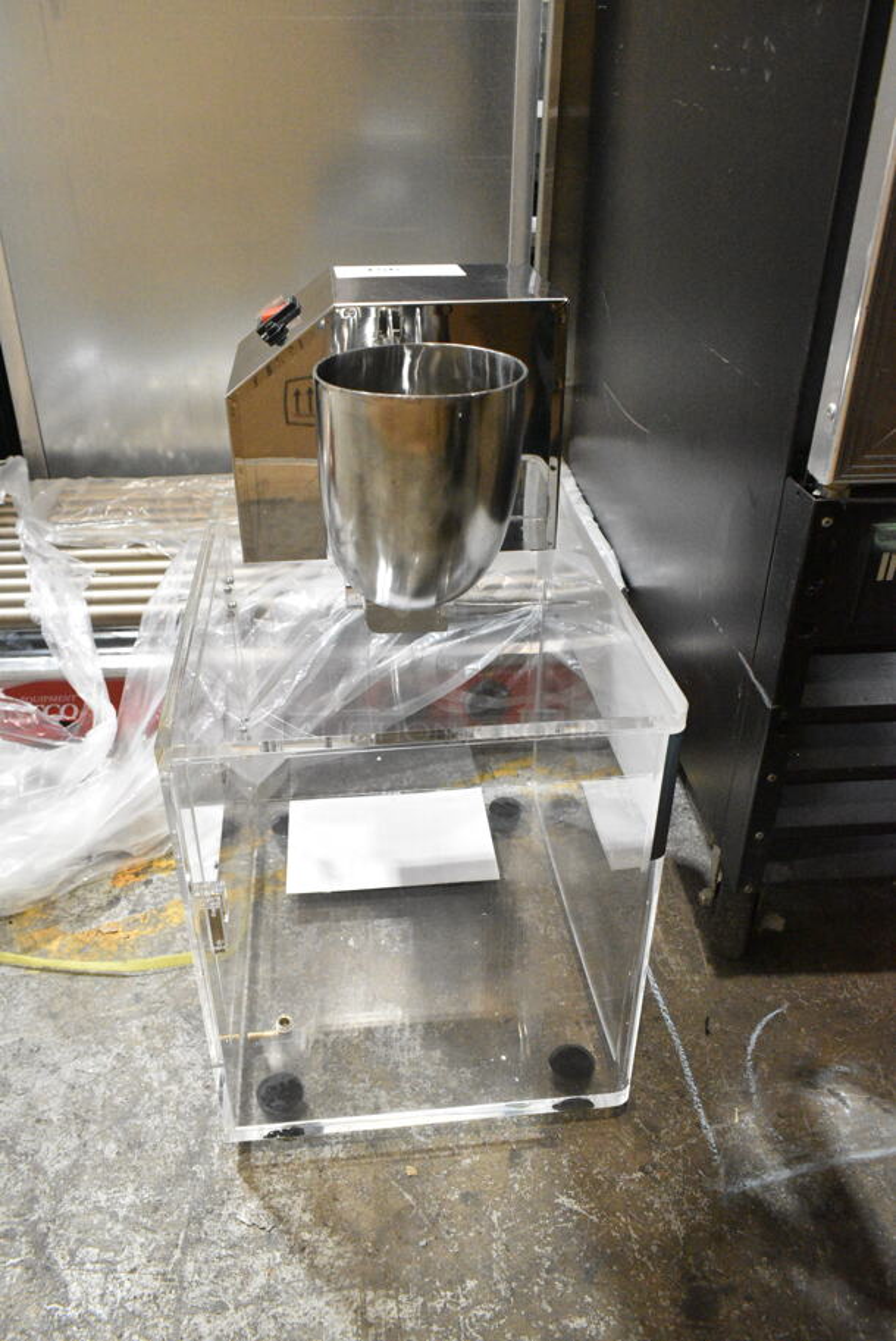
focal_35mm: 27
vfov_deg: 67.3
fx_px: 1006
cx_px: 448
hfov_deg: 48.0
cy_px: 670
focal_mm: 18
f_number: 8
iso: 6400
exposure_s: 1/250
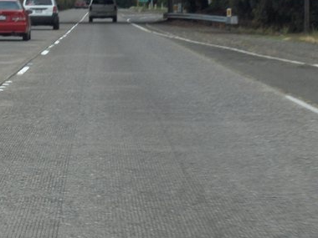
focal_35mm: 246
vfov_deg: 6.0
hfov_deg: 8.0
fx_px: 2260
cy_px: 56
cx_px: 172
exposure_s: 1/228
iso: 100
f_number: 8.4
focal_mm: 24
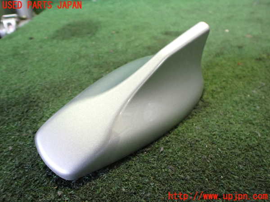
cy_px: 101
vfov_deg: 46.8
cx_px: 135
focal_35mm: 30
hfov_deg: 60.0
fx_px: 234
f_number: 2.3
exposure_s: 1/50
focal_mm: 5.4
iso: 800
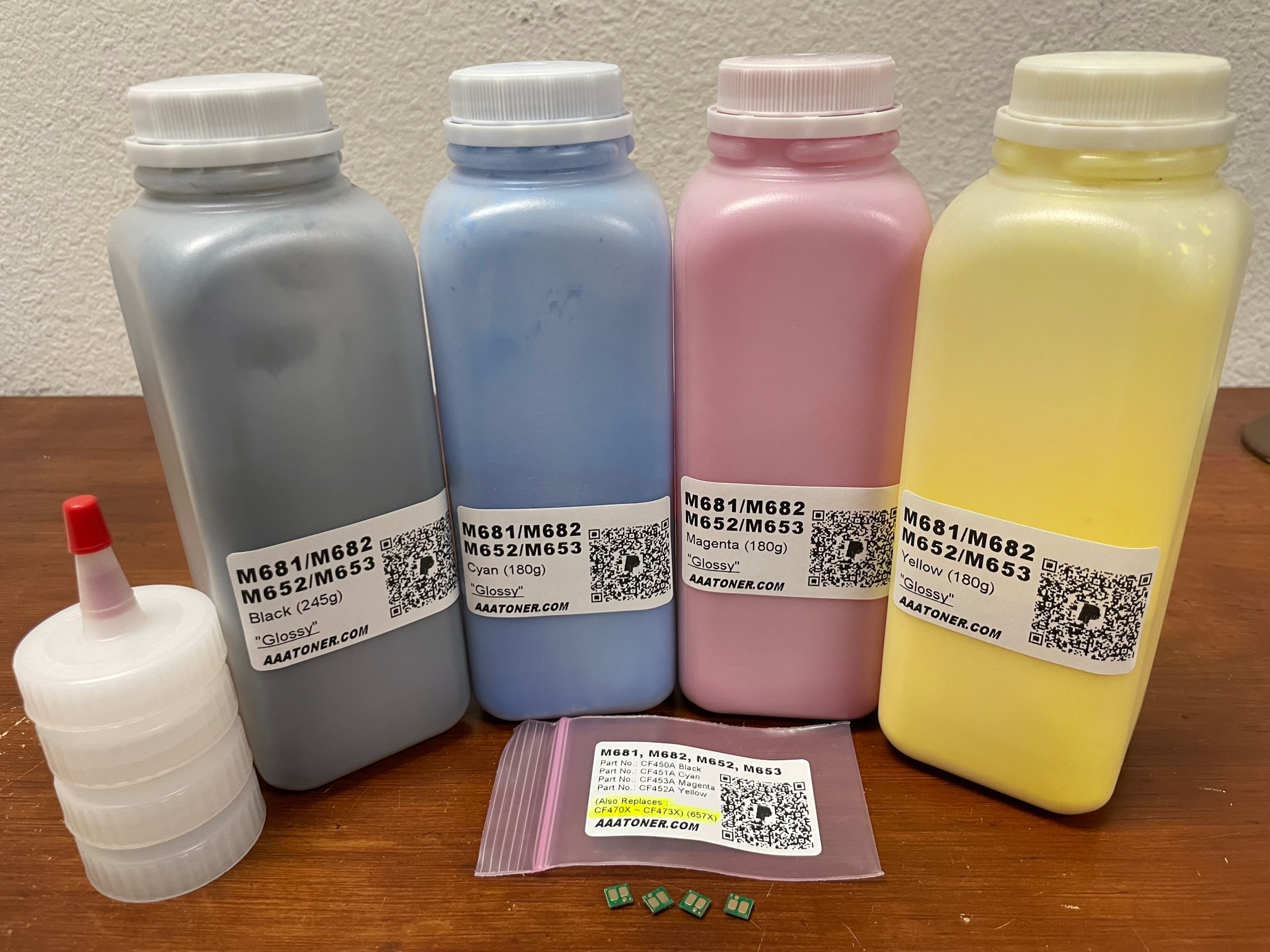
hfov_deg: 67.3
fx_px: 954
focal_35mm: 26
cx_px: 635
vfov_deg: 53.1
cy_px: 476
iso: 160
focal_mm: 4.2
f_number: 1.6
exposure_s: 1/60
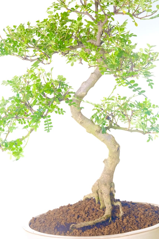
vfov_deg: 18.4
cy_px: 120
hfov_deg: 12.3
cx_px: 80
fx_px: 735
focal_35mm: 111
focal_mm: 74.1
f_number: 13
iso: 2000
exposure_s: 1/15
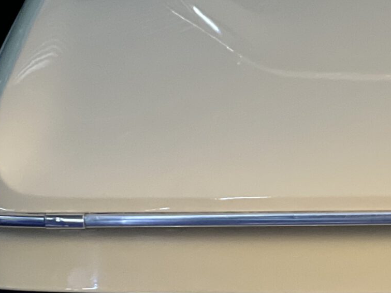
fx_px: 2948
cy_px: 397
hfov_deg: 7.4
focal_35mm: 261
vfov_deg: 5.7
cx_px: 649
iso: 250
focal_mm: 9
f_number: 2.8
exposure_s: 1/33
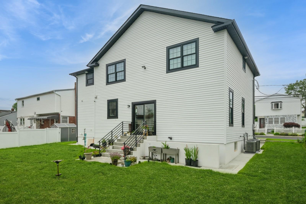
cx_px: 153
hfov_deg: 81.2
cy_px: 102
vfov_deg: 59.5
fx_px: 178
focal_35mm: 21
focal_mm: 21
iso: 400
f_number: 11
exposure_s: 1/200
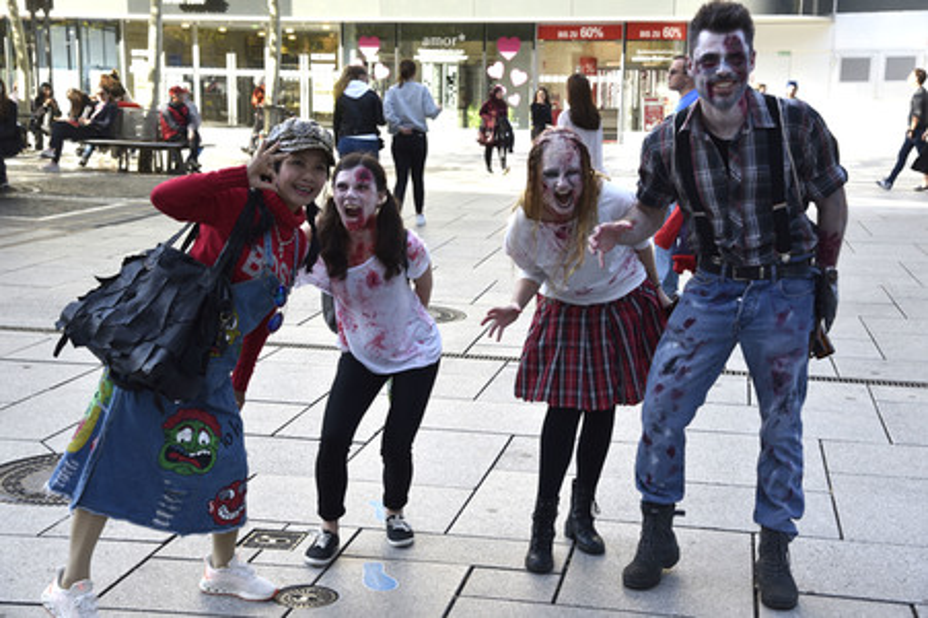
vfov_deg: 24.6
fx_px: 1417
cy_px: 309
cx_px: 464
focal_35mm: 55
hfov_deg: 36.3
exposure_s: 1/200
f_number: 7.1
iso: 400
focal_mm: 55
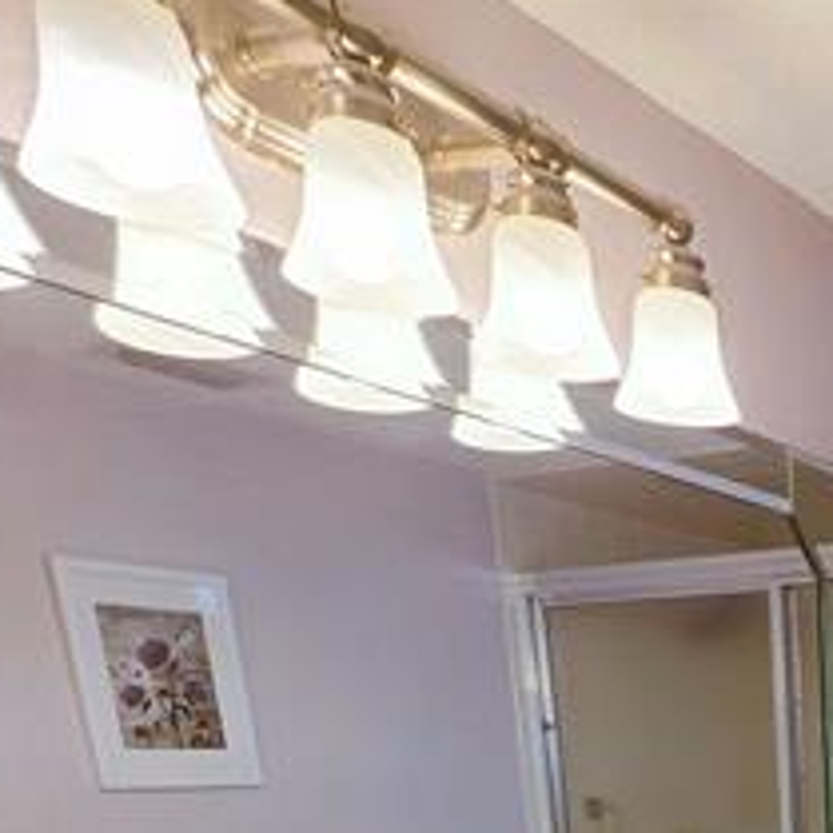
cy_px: 1188
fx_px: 1198
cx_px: 1024
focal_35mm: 44
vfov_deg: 28.3
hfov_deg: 31.5
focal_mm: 2.2
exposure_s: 1/120
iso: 40
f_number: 1.9
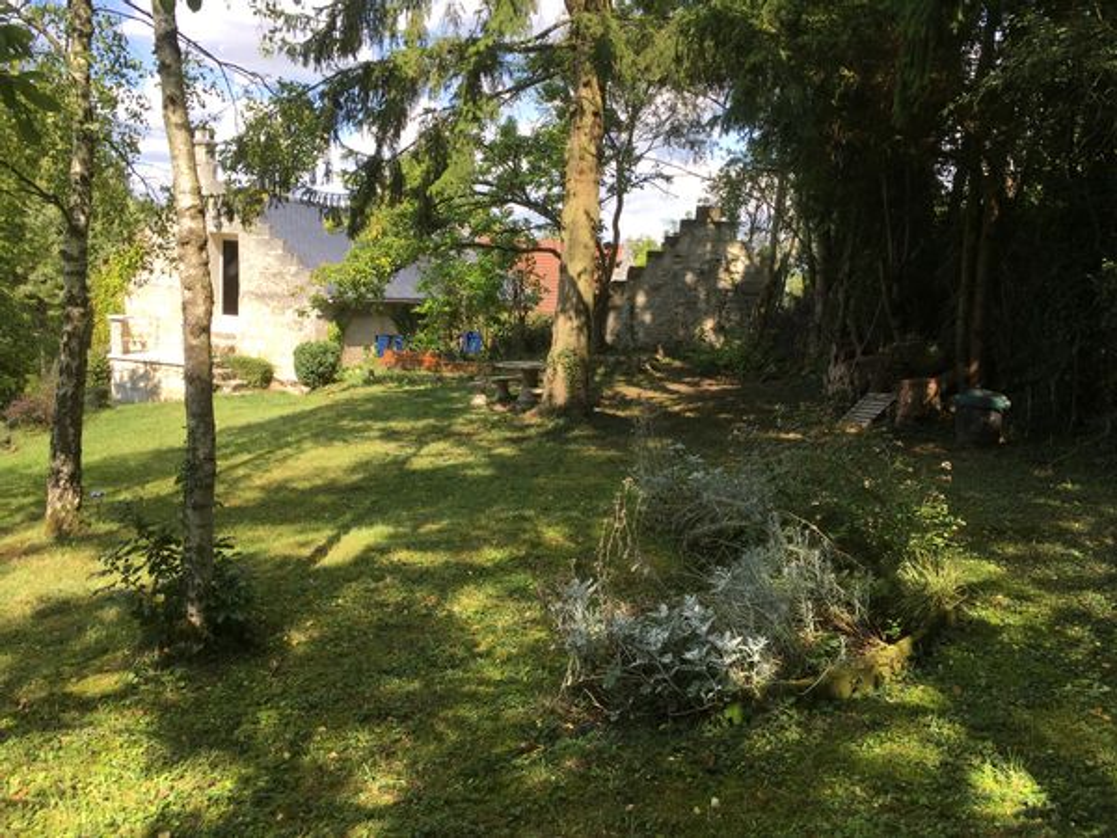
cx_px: 558
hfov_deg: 61.7
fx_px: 936
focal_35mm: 29
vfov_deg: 48.2
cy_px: 419
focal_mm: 4.15
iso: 25
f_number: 2.2
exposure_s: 1/625
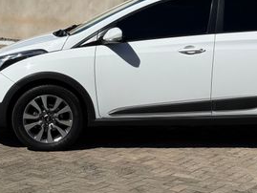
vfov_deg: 17.6
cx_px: 182
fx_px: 624
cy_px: 75
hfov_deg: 23.1
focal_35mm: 84
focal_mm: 6.76
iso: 50
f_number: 1.78
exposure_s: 1/11364
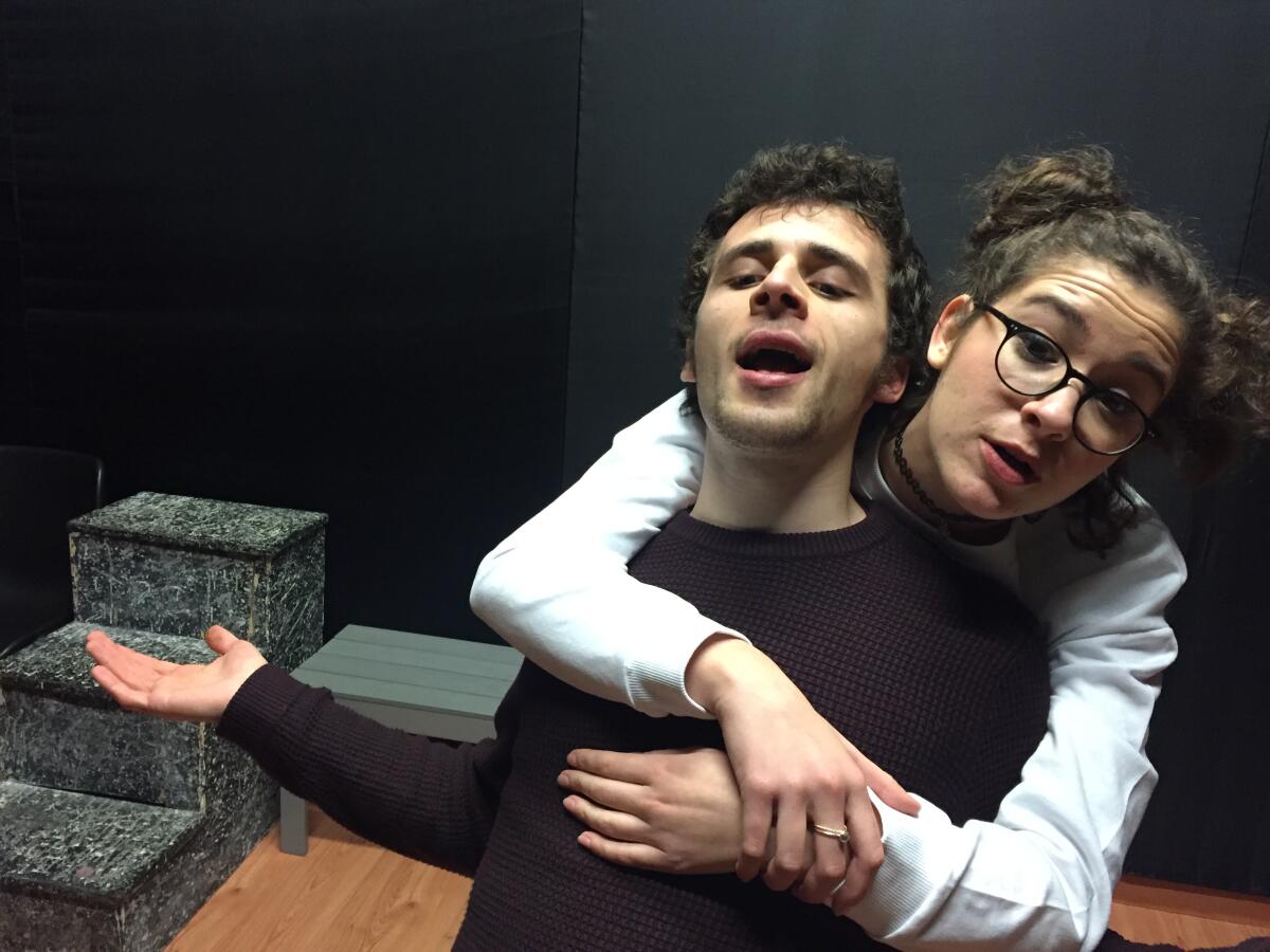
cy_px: 476
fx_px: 1064
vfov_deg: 48.2
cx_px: 635
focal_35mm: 29
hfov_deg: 61.7
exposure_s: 1/25
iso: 250
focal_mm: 4.15
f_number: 2.2
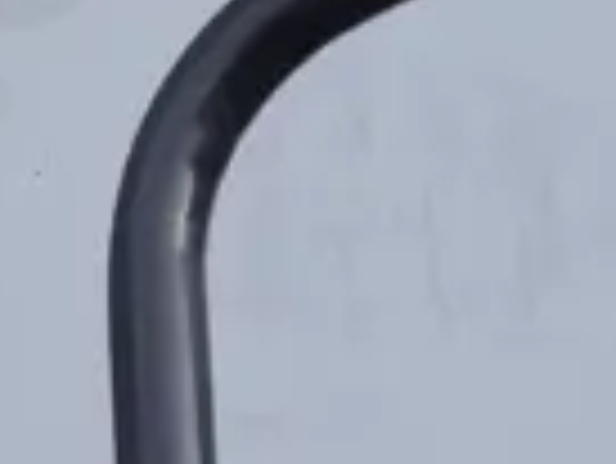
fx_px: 5593
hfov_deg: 6.0
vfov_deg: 4.6
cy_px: 1072
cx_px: -857
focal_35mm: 314
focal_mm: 21
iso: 200
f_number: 7.1
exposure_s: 1/200
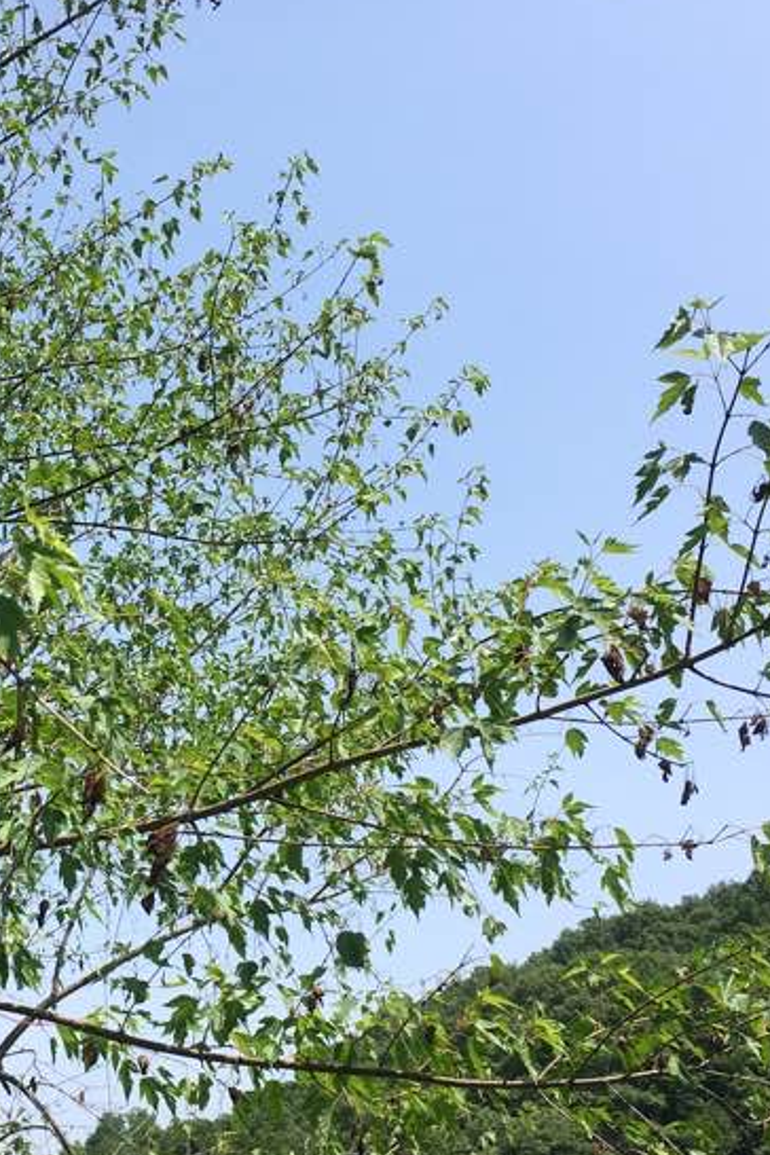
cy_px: 613
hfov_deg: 25.0
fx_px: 1700
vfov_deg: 37.5
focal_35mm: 53
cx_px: 135
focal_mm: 4.15
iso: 25
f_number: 2.2
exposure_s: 1/1115
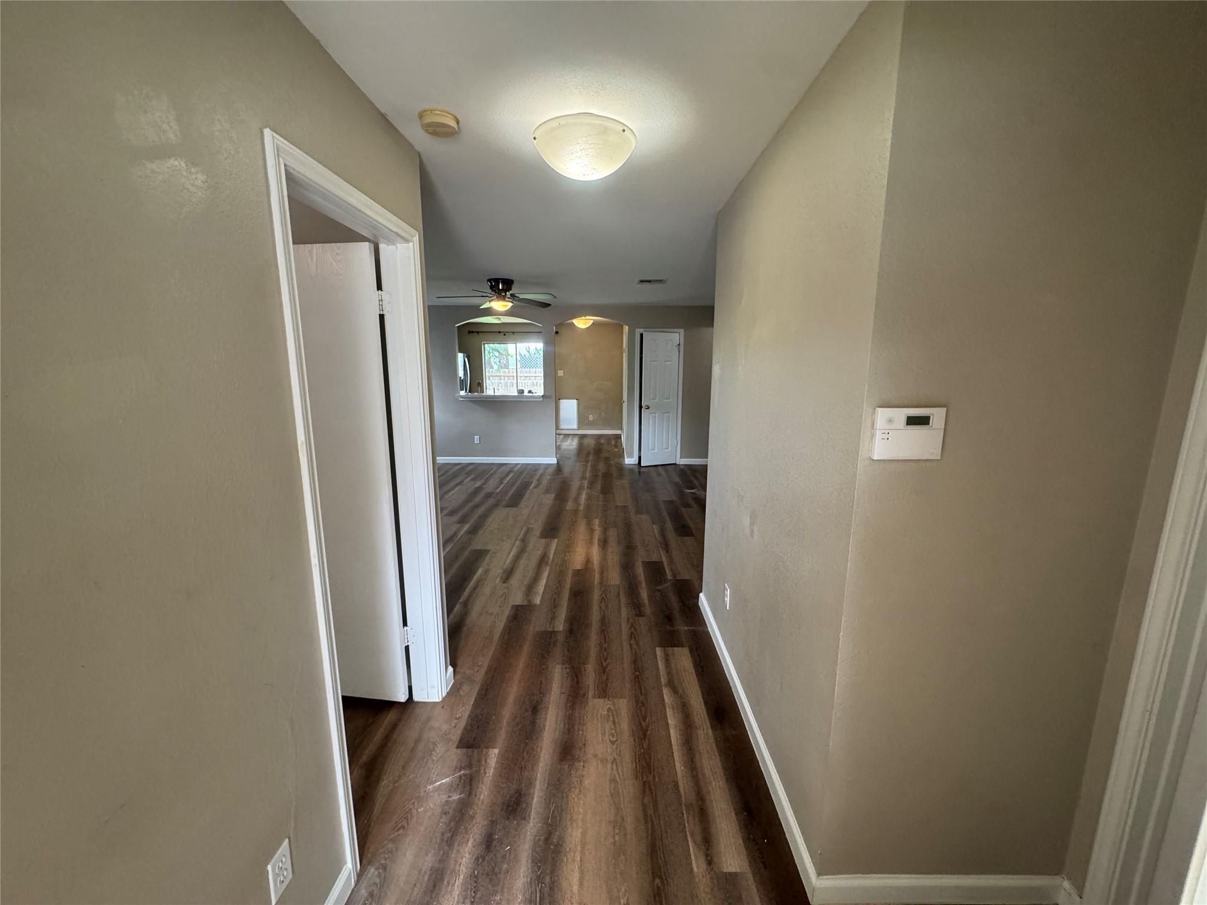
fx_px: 488
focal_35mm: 14
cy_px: 452
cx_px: 604
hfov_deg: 102.1
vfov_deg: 85.7
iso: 320
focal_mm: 2.22
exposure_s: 1/120
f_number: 2.2
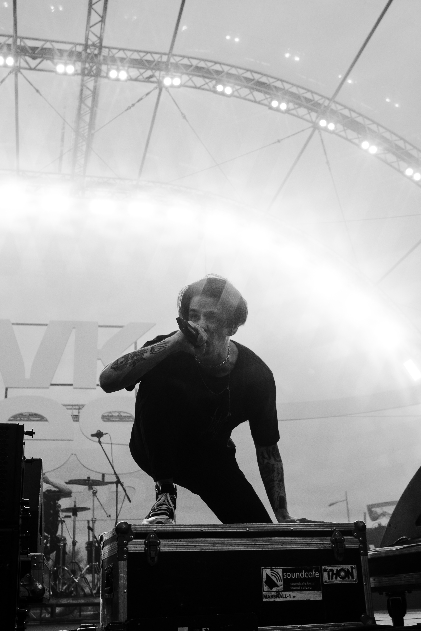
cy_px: 316
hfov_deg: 31.9
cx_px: 210
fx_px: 737
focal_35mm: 42
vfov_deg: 46.4
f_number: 6.4
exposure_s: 1/250
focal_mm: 28.8
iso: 320
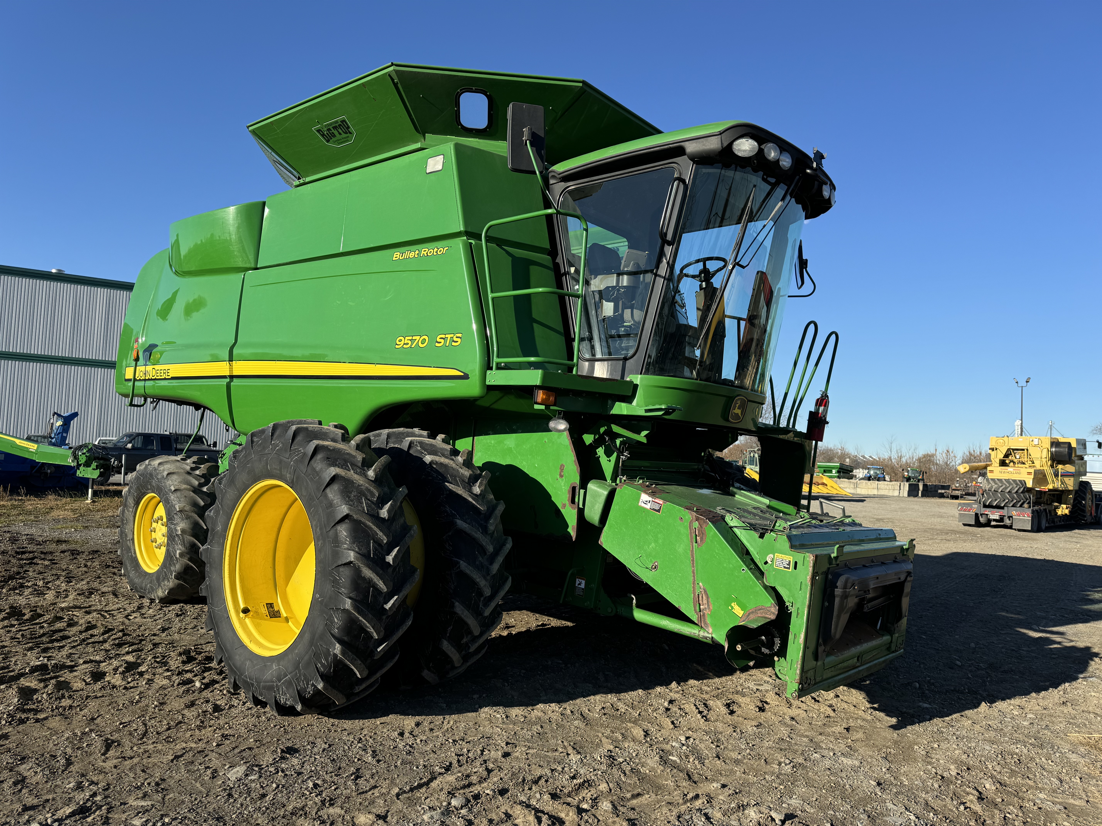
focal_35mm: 24
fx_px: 764
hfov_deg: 71.6
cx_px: 551
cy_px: 413
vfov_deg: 56.8
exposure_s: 1/3413
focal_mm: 6.76
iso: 80
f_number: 1.78
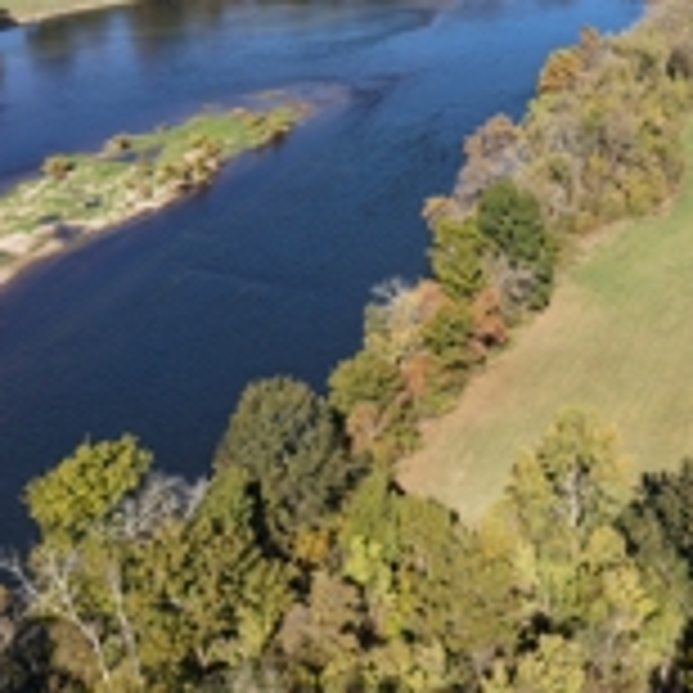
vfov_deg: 31.0
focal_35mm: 55
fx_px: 1246
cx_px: 464
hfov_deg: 30.8
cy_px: 261
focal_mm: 8.67
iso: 220
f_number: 1.8
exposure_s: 1/4000
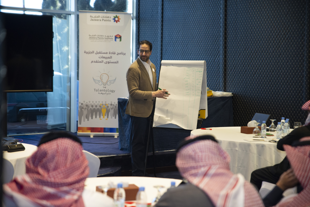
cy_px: 104
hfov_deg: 36.2
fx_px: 474
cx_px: 155
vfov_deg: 24.6
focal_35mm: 55
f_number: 2.8
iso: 2500
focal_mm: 55
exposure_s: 1/125
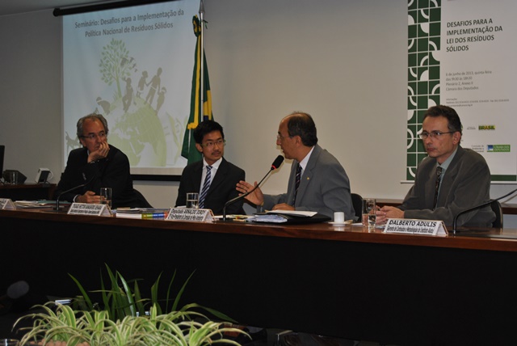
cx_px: 258
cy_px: 173
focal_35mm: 82
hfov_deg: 24.6
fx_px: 1186
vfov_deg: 16.6
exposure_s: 1/60
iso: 200
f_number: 5.6
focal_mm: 55
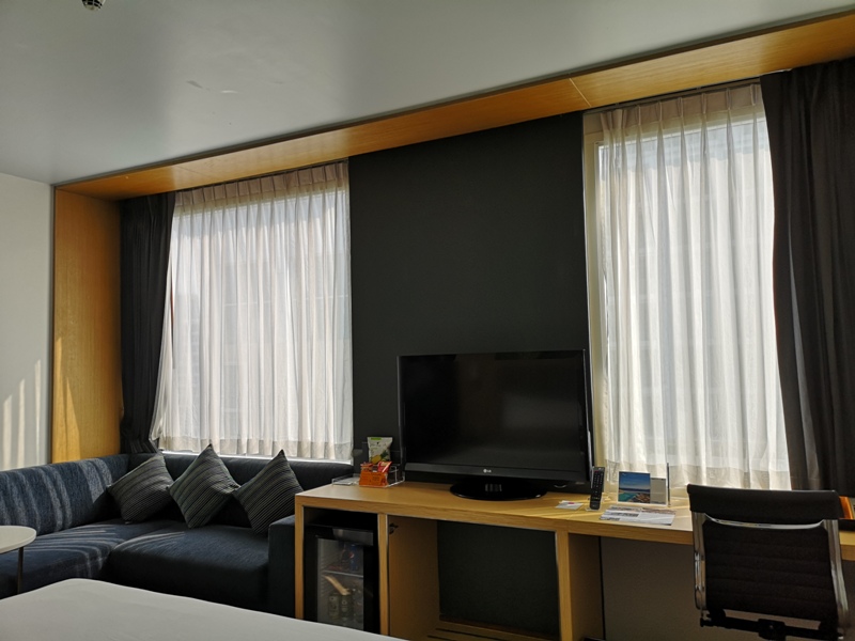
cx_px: 428
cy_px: 320
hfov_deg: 65.3
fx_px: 667
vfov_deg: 51.4
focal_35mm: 27
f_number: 1.8
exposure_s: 1/499
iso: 50
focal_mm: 3.95
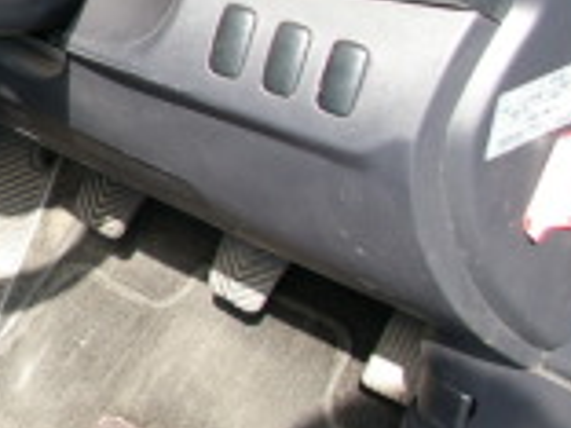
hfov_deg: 15.0
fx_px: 1946
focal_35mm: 118
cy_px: 73
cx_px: -370
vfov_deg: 12.5
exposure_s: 1/60
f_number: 5.6
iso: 200
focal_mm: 20
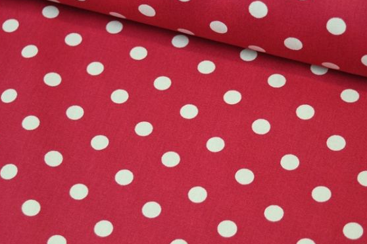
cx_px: 201
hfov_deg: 23.7
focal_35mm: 86
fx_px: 875
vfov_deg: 15.8
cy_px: 159
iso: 400
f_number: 4.8
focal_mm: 40
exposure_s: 1/60
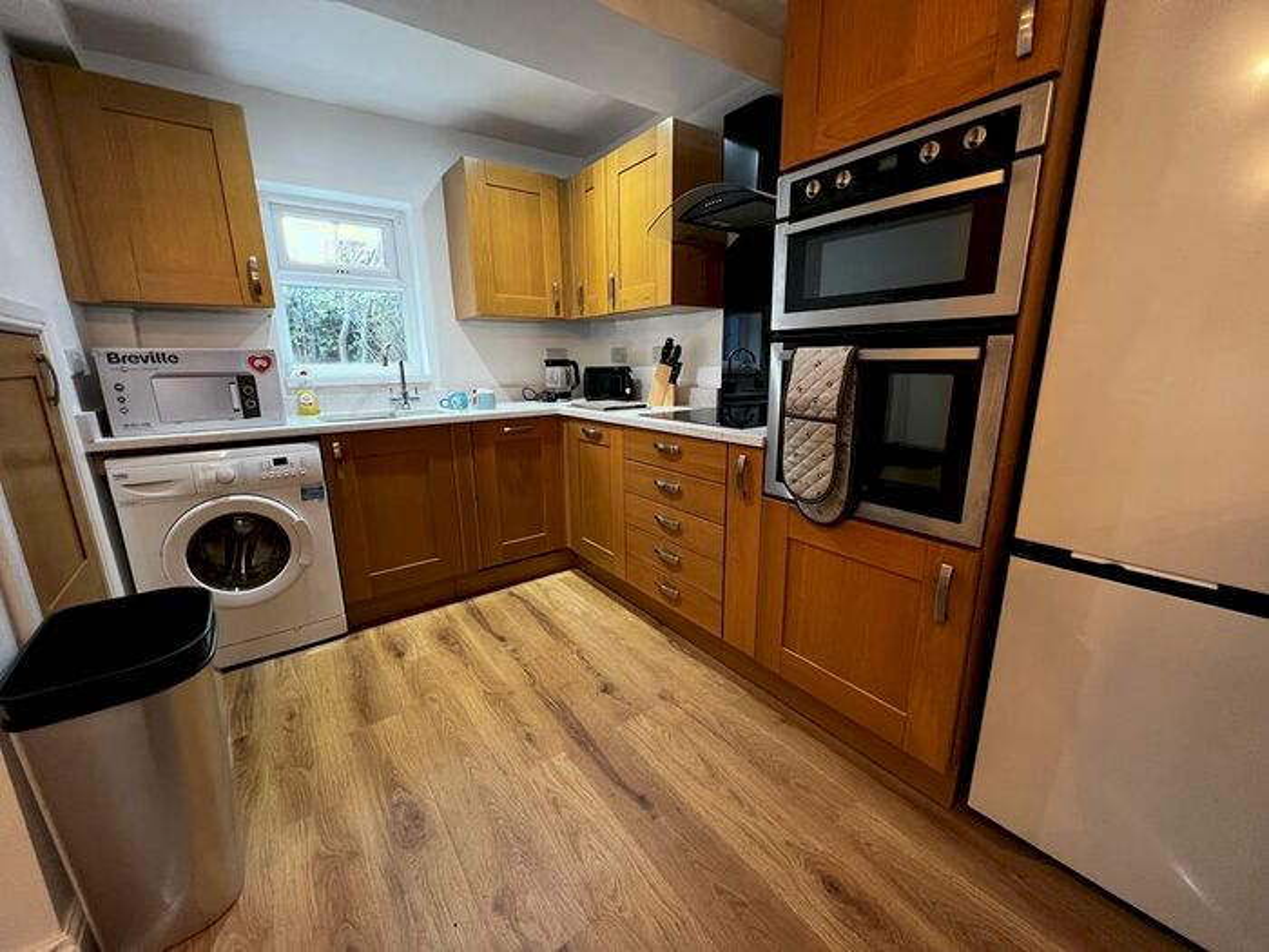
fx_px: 477
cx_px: 634
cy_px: 476
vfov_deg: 89.9
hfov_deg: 106.2
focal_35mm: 13
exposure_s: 1/50
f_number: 1.8
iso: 320
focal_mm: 1.57
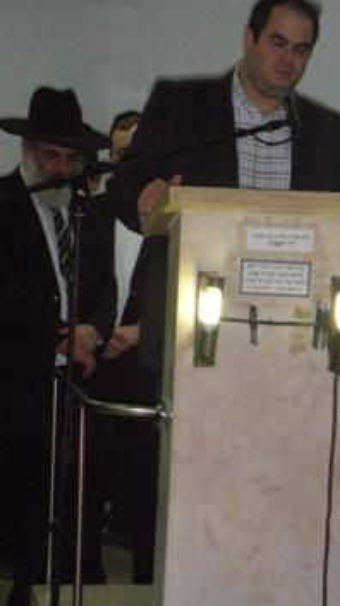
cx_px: 282
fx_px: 1976
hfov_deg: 9.8
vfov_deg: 17.4
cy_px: 354
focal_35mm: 123
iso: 647
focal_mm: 13.9
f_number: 4.6
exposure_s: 1/60
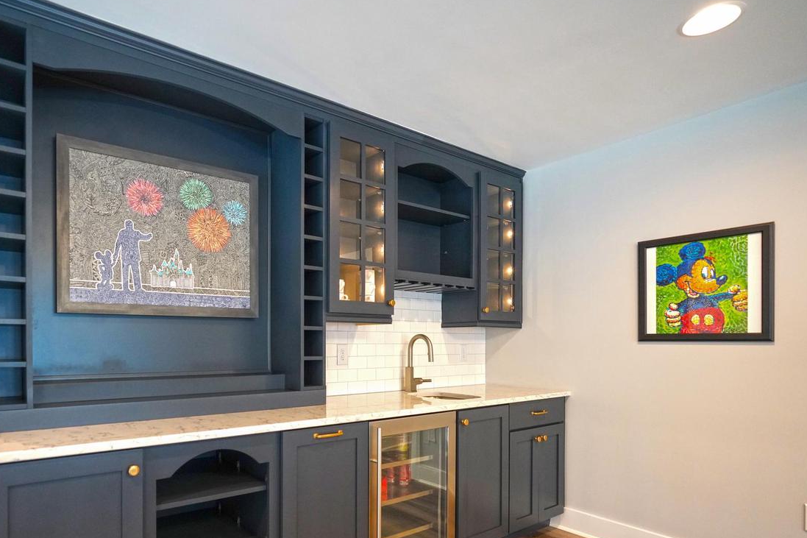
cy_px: 342
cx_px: 310
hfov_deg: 79.9
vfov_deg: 58.6
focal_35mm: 21
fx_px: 471
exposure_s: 1/160
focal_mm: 16
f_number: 2.8
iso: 2500
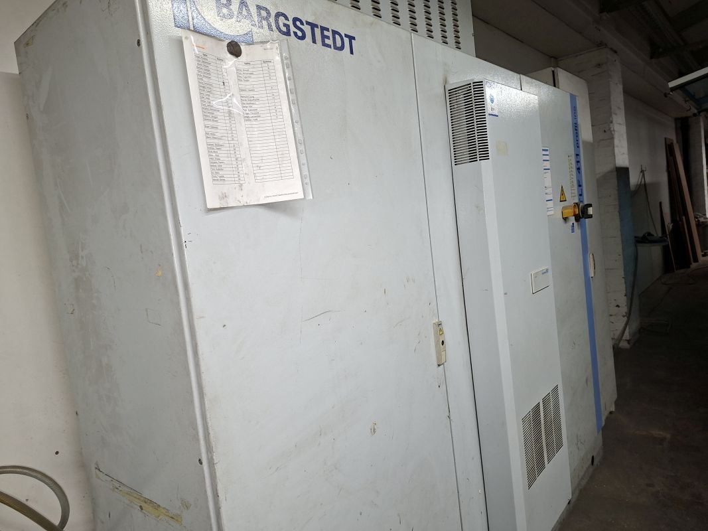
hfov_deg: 73.9
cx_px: 354
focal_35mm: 23
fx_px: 470
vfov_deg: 58.9
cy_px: 266
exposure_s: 1/60
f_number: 1.8
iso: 250
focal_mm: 5.54
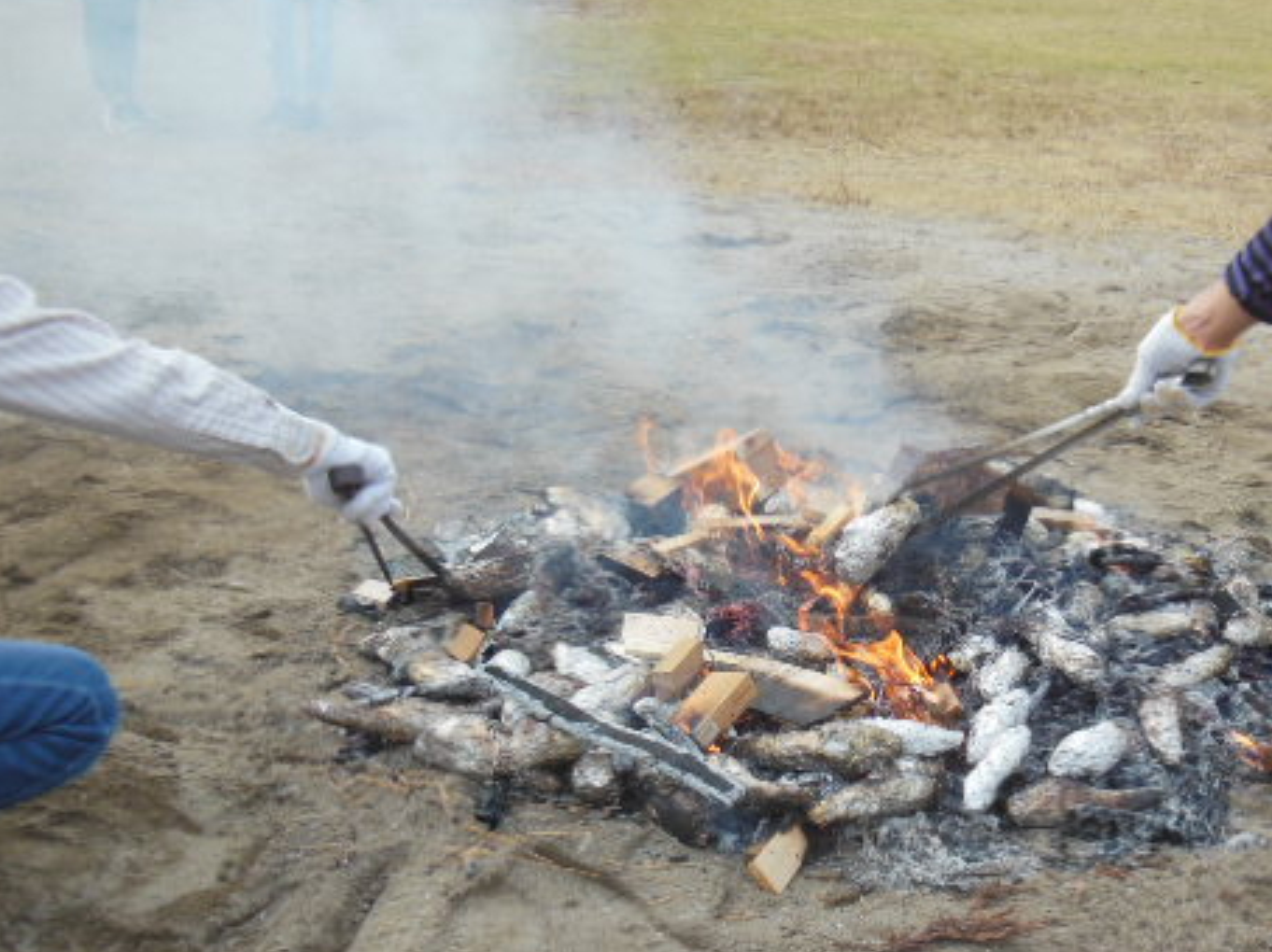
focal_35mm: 55
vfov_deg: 26.4
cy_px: 630
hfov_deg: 34.6
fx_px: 2020
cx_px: 871
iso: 125
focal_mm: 6.9
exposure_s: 1/320
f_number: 4.1
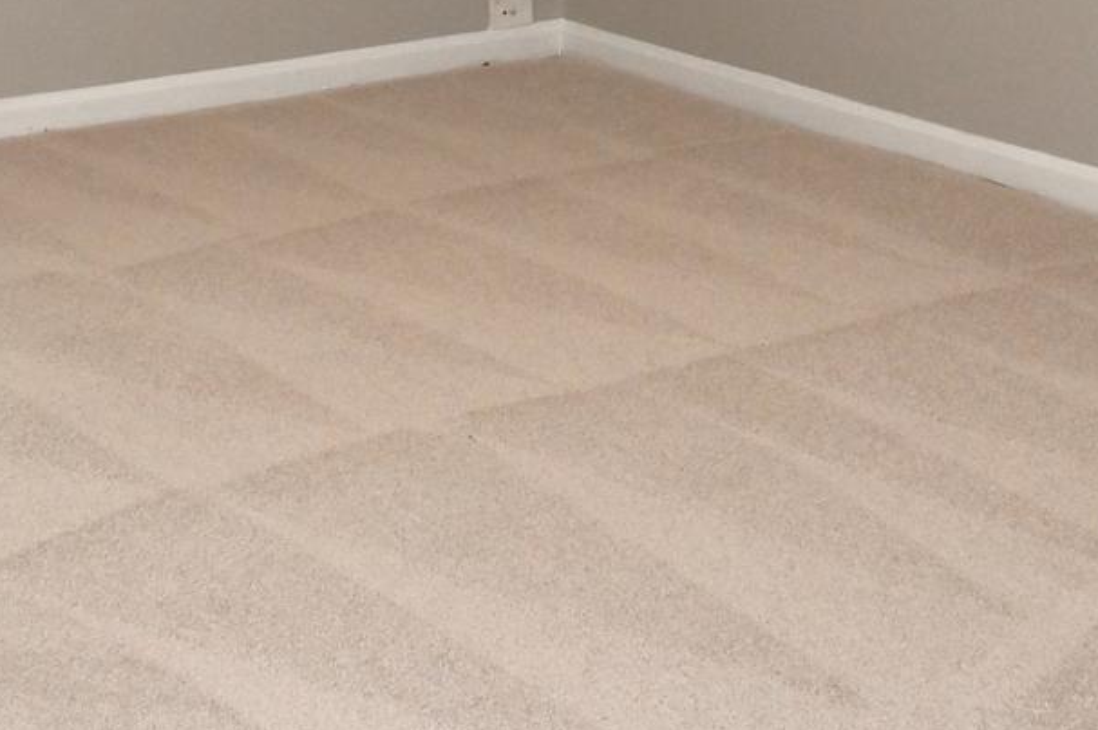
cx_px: 365
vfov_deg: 15.2
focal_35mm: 81
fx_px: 2469
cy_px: -459
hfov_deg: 24.9
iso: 1800
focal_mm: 24
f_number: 13
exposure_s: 1/50
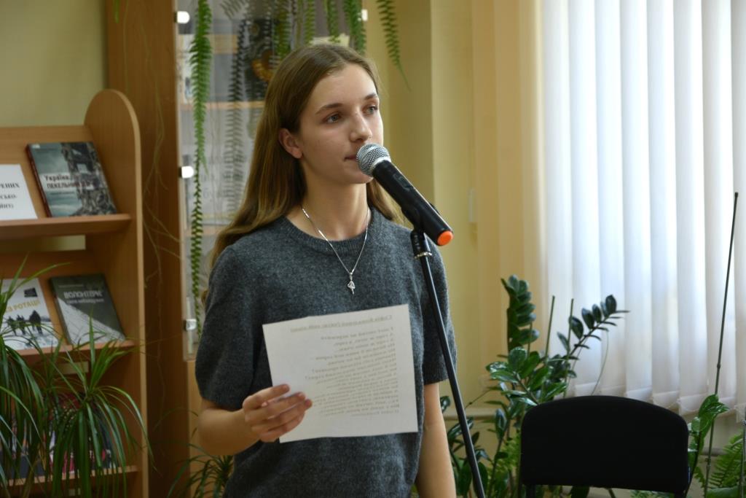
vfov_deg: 10.8
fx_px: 2642
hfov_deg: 16.1
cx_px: 373
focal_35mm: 128
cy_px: 249
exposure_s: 1/30
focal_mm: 85
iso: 200
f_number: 5.6
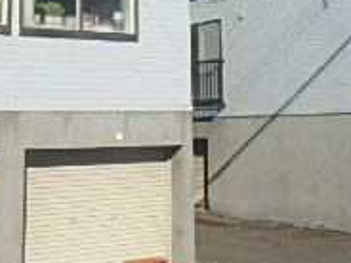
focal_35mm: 73
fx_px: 740
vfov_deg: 19.3
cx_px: 156
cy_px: -29
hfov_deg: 26.7
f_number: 6
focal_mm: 3.7
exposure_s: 1/500
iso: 125
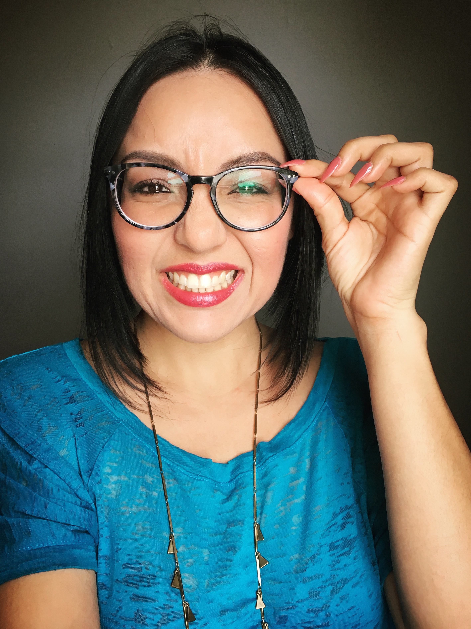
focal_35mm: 29
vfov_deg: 61.7
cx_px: 236
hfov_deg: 48.2
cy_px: 314
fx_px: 526
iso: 32
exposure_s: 1/30
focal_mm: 4.15
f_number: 2.2
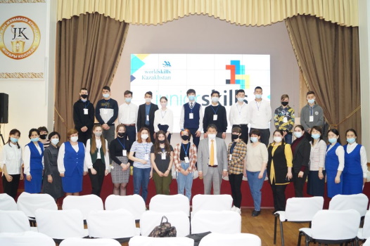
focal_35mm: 30
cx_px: 185
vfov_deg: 43.6
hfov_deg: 62.0
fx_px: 308
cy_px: 123
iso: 800
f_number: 3.5
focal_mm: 20
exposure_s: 1/100
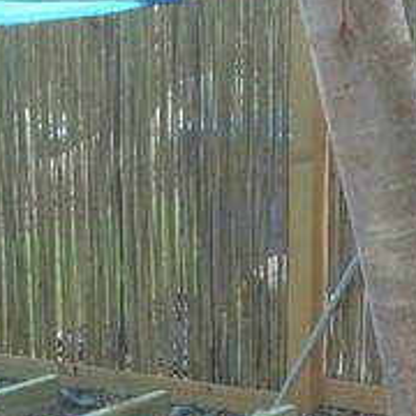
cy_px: 894
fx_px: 2135
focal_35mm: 157
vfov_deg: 10.1
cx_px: 91
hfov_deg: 11.1
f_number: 2.2
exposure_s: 1/120
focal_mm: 4.12
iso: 50
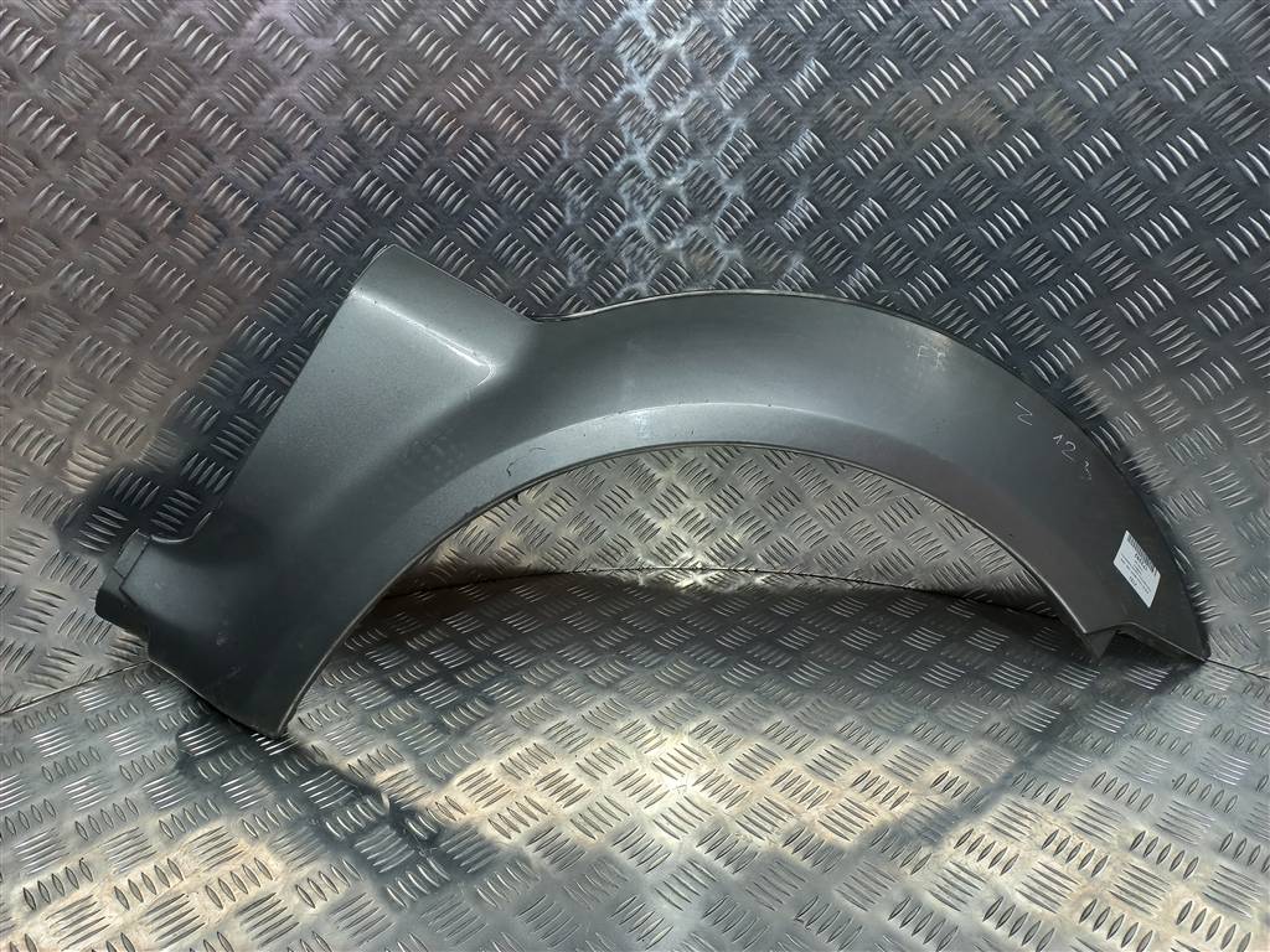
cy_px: 476
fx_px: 917
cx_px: 635
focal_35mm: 25
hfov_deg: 69.4
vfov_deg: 54.9
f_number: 1.8
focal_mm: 4.6
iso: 50
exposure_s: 1/50
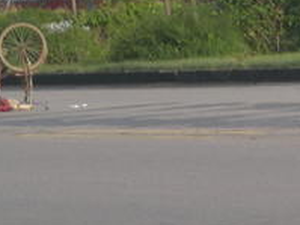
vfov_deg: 3.5
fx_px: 3664
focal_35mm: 423
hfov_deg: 4.7
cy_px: 82
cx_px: 449
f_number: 4.7
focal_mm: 17.1
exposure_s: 1/240
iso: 50
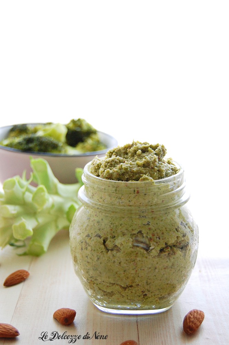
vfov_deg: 38.9
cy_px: 172
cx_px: 114
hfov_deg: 26.4
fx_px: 488
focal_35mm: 51
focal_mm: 34
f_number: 4.5
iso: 720
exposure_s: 1/60
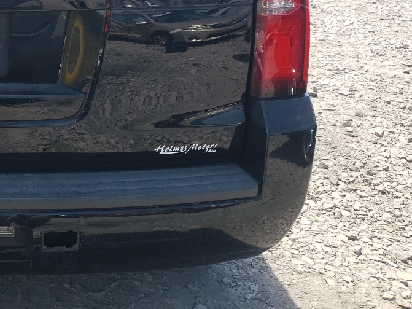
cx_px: -29
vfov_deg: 23.0
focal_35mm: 62
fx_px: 738
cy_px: 29
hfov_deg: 28.6
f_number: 1.5
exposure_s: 1/1111
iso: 50
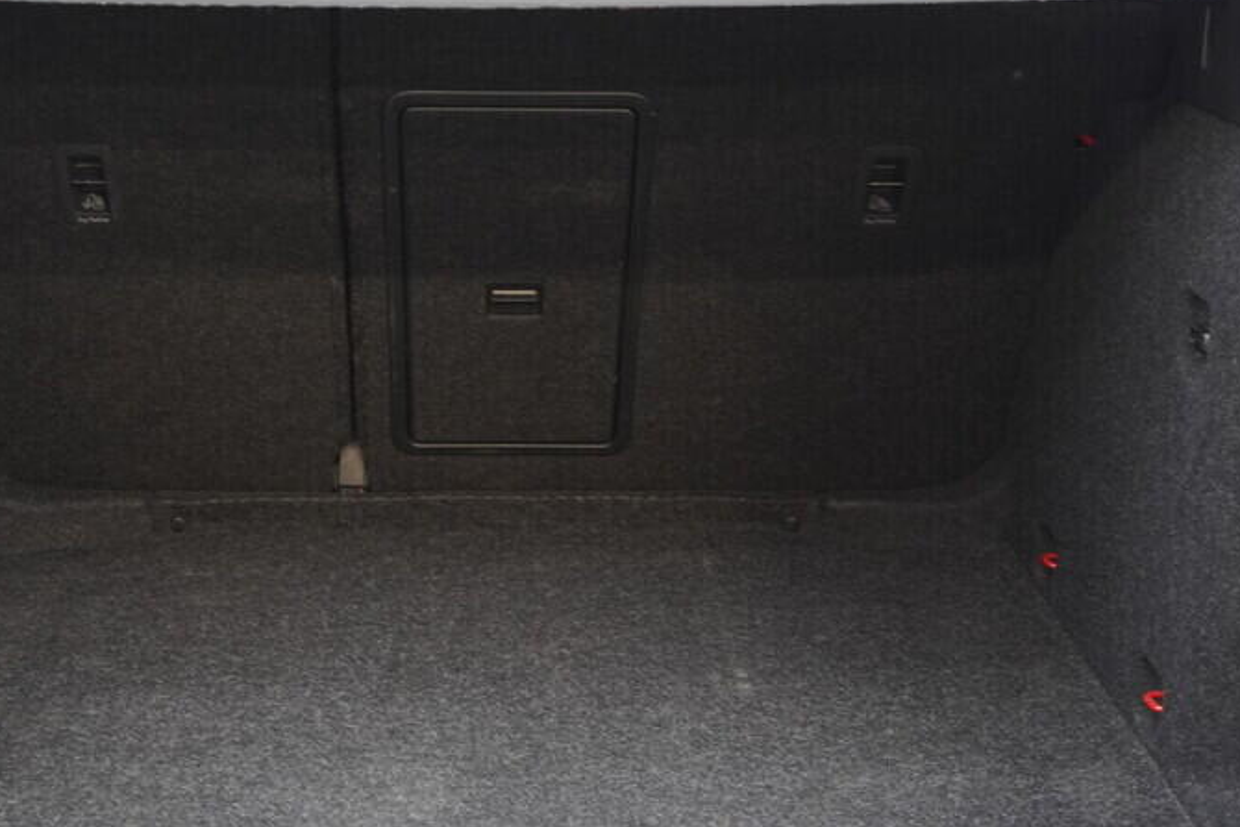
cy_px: 456
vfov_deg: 24.6
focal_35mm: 55
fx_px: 1895
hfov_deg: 36.1
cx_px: 481
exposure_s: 1/40
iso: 800
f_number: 2.8
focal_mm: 24
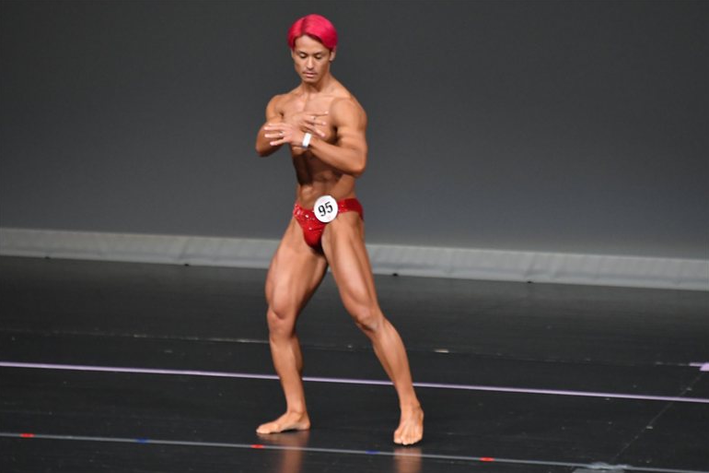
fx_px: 8919
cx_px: 354
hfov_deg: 4.6
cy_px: 236
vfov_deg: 3.0
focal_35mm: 453
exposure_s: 1/400
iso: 4000
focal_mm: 300
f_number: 5.6
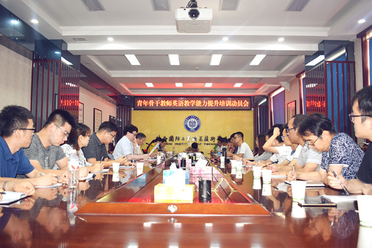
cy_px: 124
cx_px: 186
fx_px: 341
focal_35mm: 33
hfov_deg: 57.2
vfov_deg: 39.9
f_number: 4.5
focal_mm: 22
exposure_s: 1/80
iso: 800
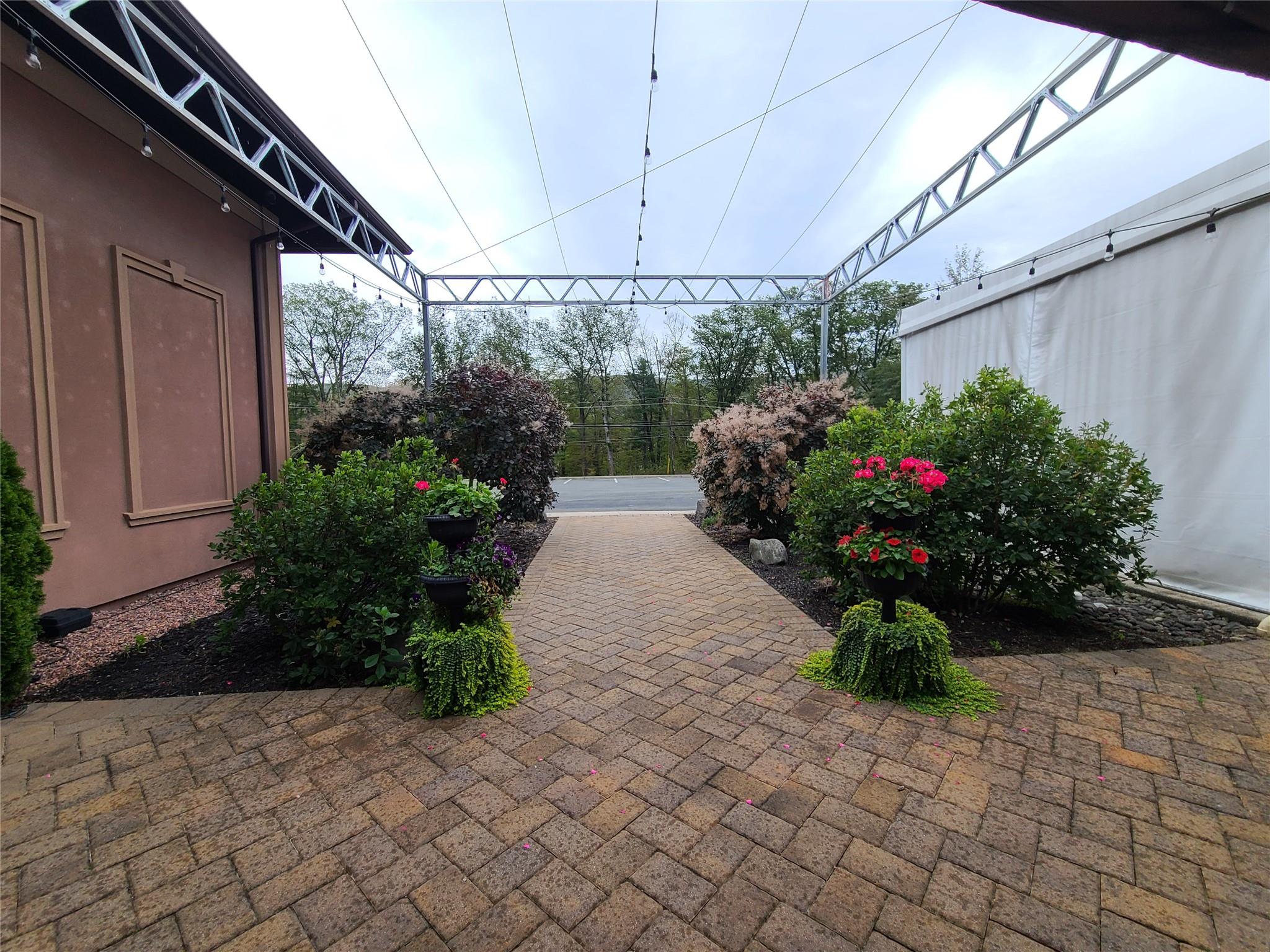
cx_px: 635
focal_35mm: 13
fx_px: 477
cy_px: 476
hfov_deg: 106.2
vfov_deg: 89.9
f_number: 2.2
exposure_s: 1/568
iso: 50
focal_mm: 2.2
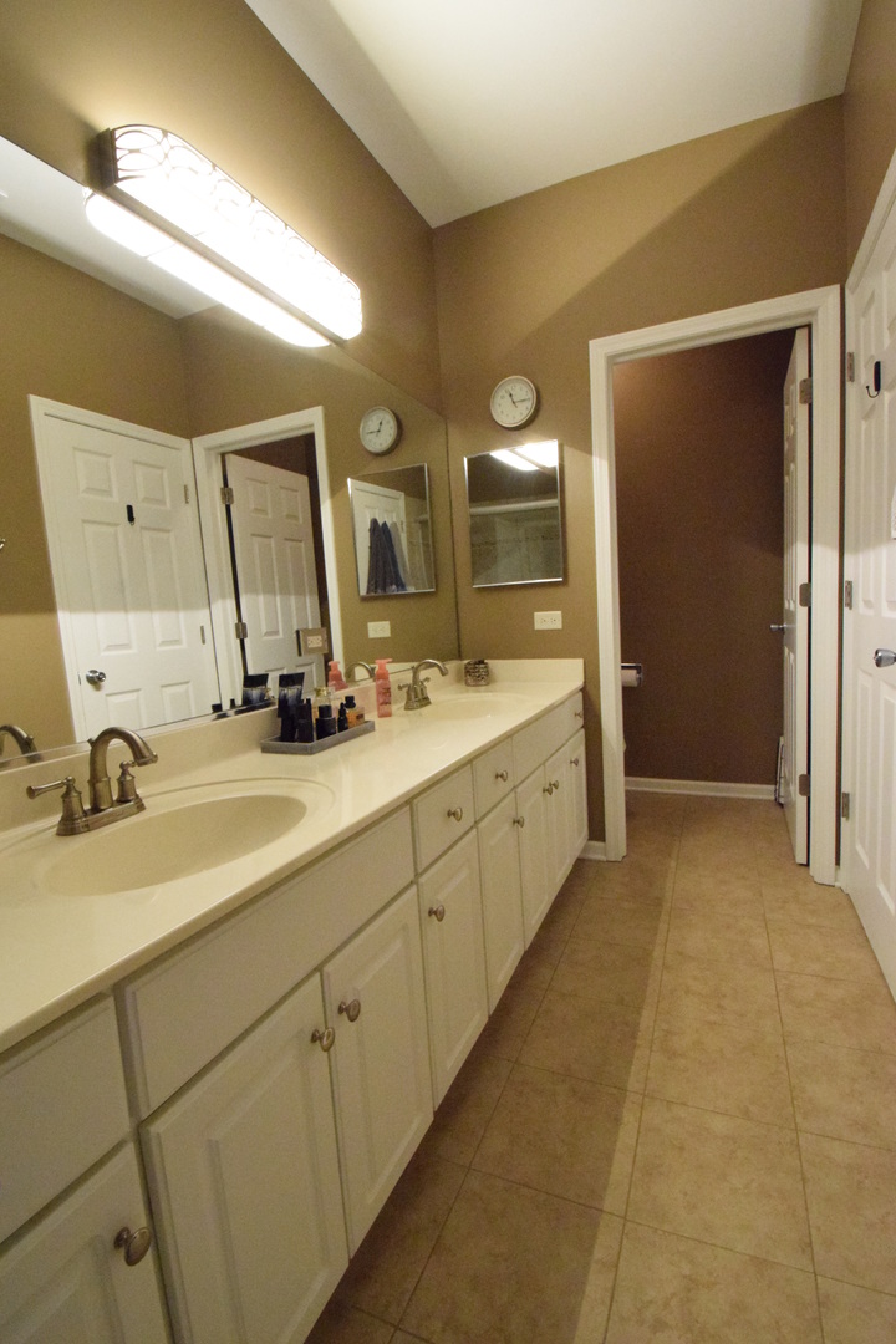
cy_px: 672
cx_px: 448
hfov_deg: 77.3
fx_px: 560
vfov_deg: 100.4
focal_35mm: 15
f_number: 14
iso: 12800
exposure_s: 1/100
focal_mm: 10
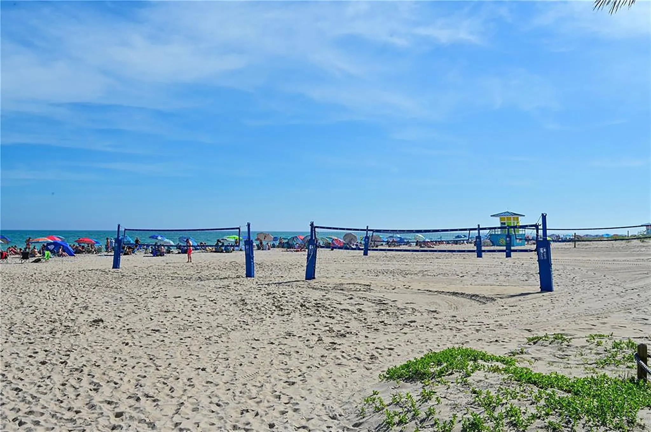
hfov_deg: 62.0
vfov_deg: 43.5
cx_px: 326
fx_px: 542
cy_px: 216
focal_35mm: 30
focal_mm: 30
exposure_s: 1/160
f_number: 18
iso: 100
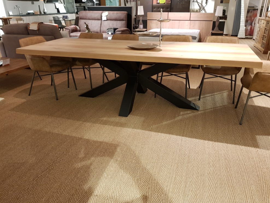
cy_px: 102
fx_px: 211
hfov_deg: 65.3
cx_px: 140
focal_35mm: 27
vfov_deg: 51.4
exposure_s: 1/33
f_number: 1.7
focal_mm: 4.2
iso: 250
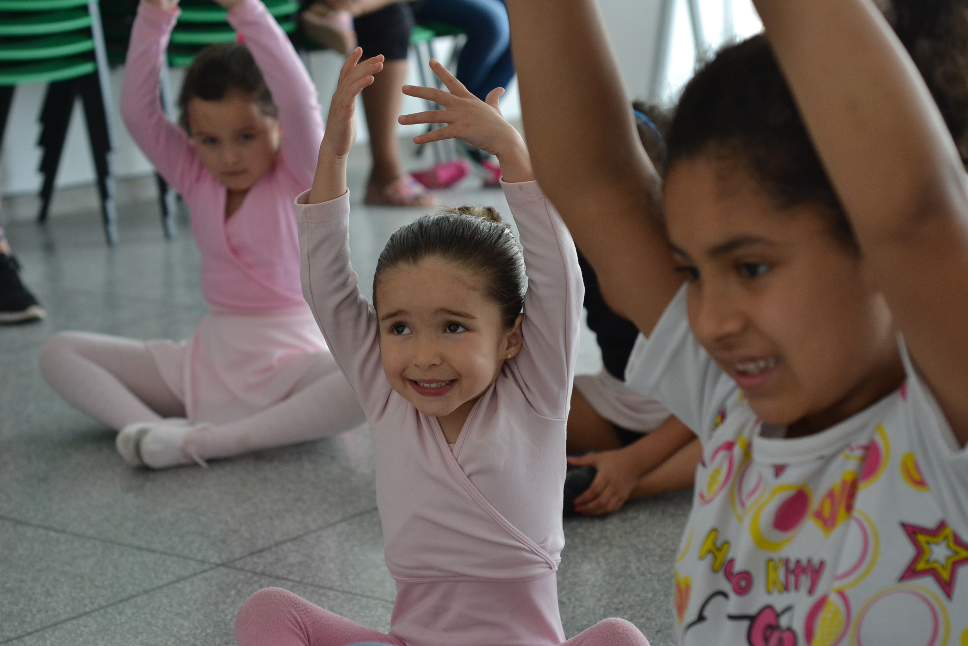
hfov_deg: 27.0
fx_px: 2017
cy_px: 323
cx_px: 484
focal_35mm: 75
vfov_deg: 18.2
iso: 800
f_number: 3.2
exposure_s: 1/500
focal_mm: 50
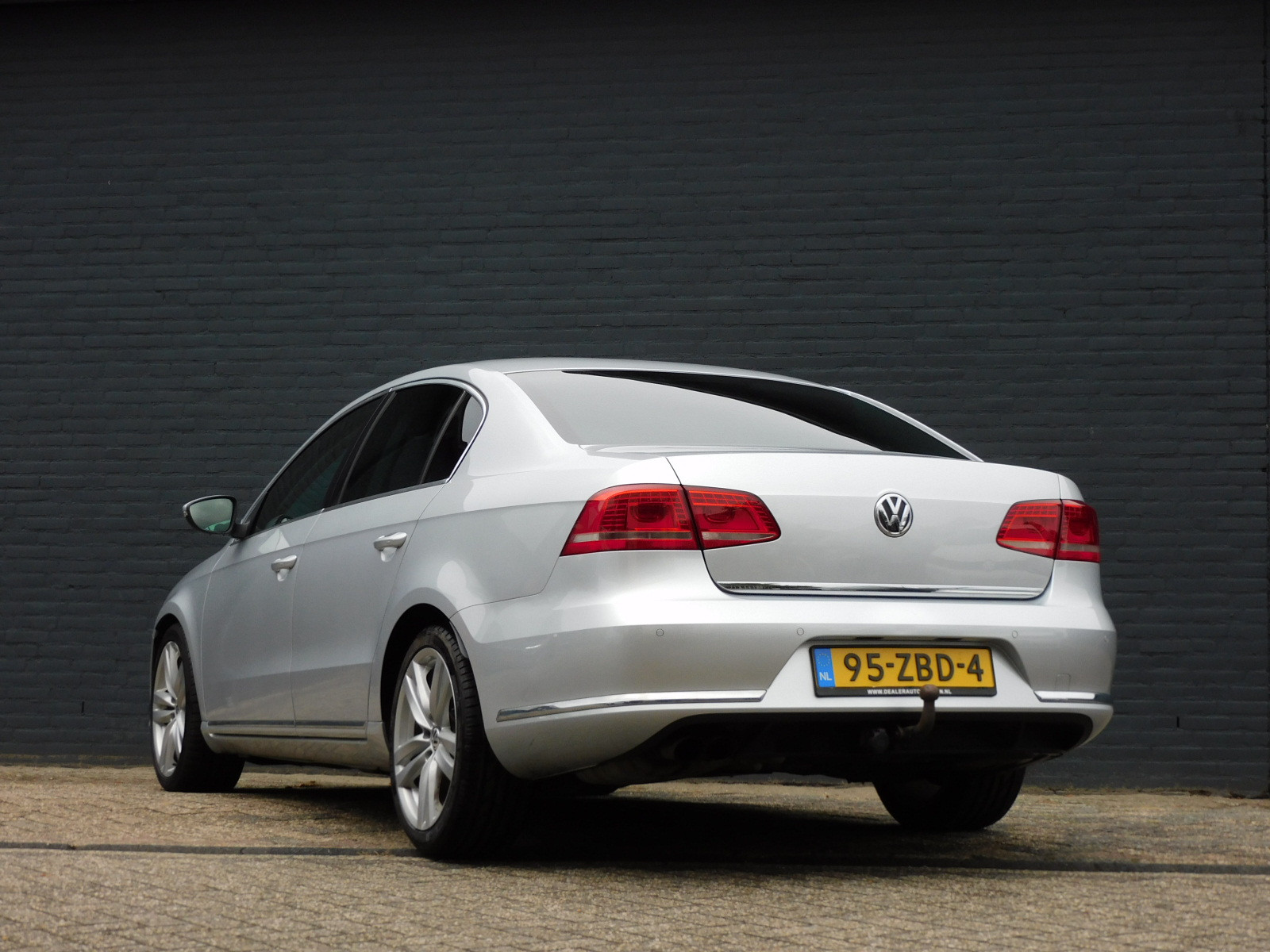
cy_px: 476
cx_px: 635
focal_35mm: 70
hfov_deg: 27.8
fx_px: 2568
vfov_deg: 21.0
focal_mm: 12.5
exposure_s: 1/400
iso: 125
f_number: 4.5
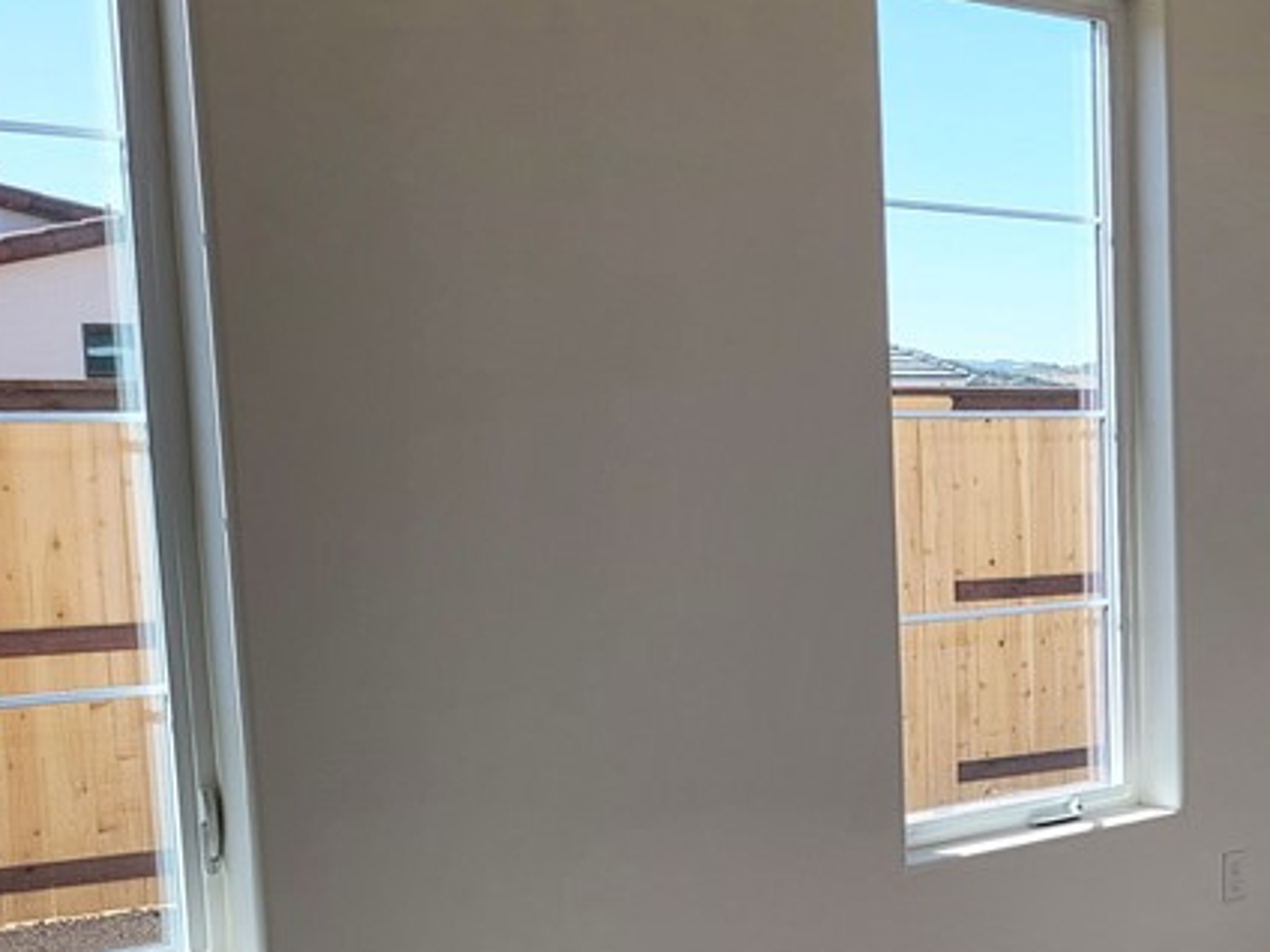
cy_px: 662
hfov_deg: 29.5
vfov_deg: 25.1
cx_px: 1444
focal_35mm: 58
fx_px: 2128
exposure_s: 1/182
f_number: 1.8
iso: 16
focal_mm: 6.7
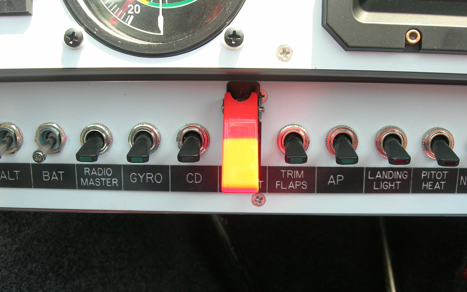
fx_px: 560
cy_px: 177
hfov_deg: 45.3
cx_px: 239
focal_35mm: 44
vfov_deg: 29.1
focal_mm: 7.8
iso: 64
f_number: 4.8
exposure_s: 1/47.3
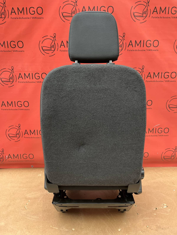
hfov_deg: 53.1
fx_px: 177
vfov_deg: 67.3
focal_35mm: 26
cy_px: 118
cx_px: 88
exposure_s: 1/121
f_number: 1.6
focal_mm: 5.1
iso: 125
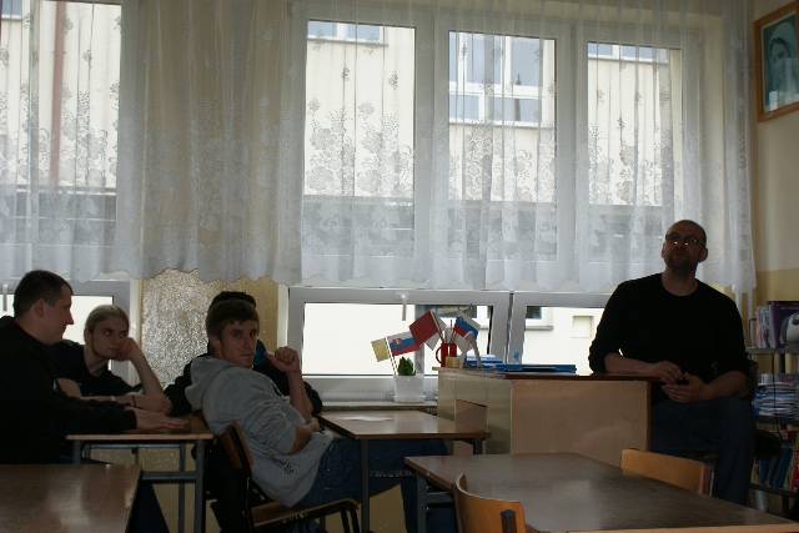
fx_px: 999
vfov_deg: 29.9
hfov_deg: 43.6
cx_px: 400
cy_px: 266
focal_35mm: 45
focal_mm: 30
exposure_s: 1/50
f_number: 5
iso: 100
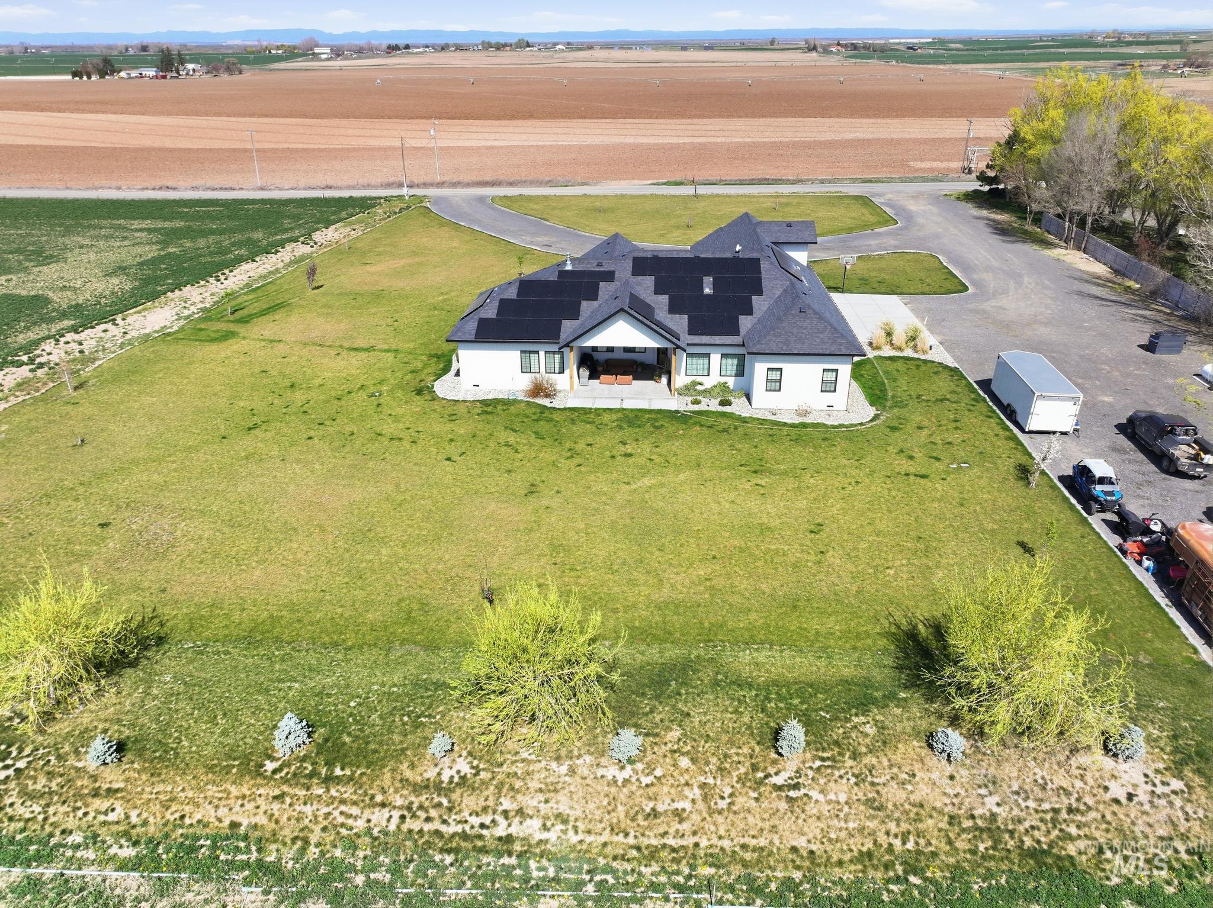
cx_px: 606
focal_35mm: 24
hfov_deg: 71.6
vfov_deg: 56.8
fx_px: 841
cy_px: 454
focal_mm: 12.3
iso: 110
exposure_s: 1/1600
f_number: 2.8
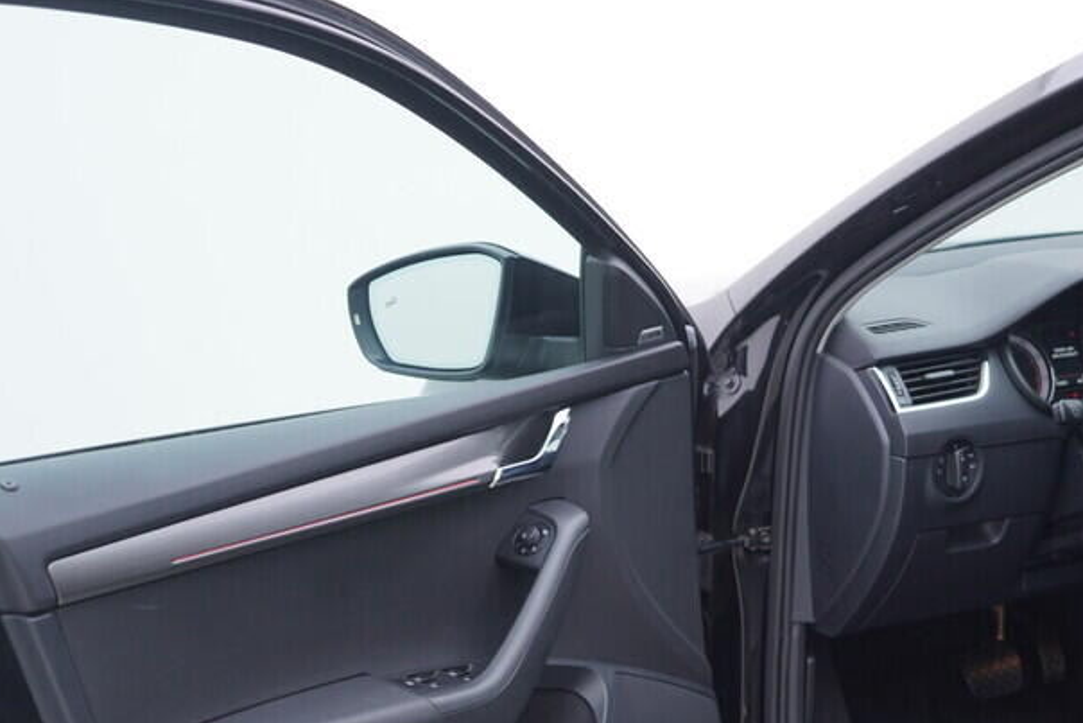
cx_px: 744
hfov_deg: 32.5
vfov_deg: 22.0
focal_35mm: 61
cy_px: 564
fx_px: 1835
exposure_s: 1/50
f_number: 3.2
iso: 125
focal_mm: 24
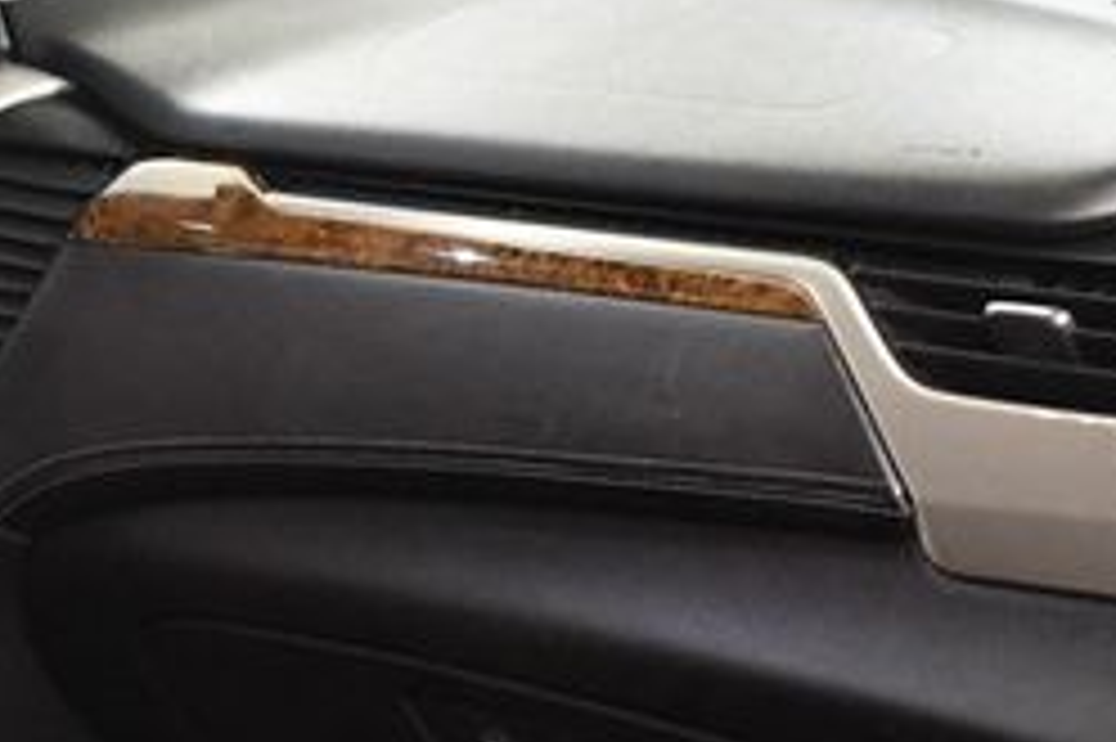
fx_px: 2881
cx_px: 140
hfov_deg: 21.5
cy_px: 337
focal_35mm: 93
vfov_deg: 14.7
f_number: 3.5
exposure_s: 1/100
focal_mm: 18
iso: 3200
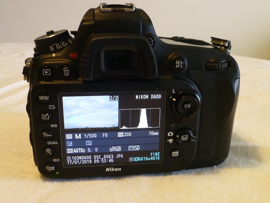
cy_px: 102
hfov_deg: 47.9
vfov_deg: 36.8
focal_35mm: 39
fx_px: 304
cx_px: 135
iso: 400
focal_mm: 6.9
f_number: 3.9
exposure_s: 1/30
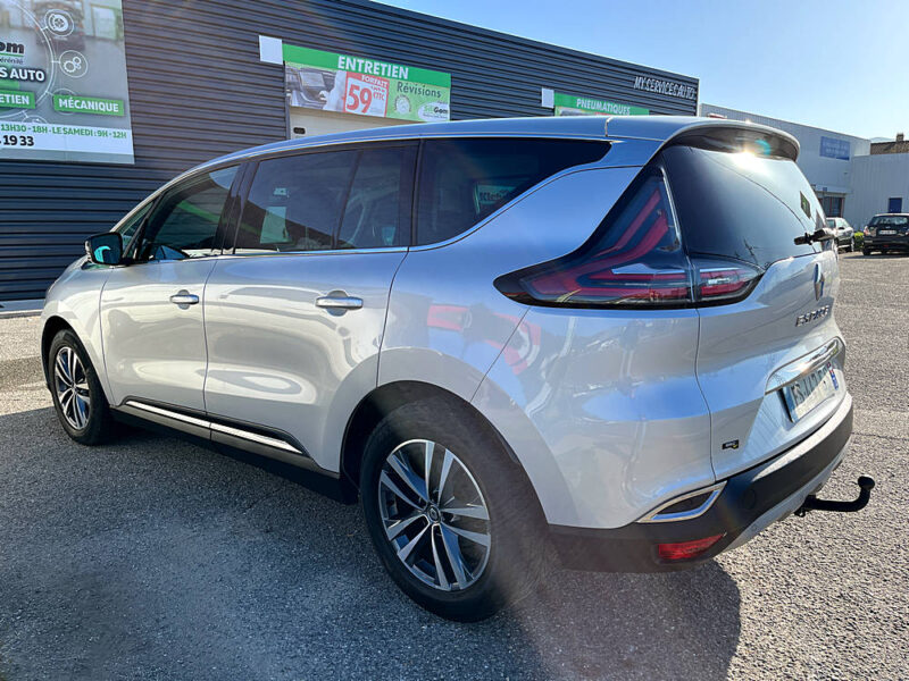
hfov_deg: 67.3
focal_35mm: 26
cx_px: 454
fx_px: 683
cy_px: 340
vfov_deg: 53.1
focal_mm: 5.1
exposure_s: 1/1441
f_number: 1.6
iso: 50
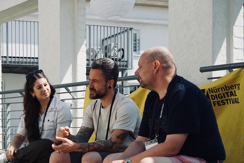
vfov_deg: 18.2
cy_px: 134
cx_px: 58
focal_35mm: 74
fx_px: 502
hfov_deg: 26.9
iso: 100
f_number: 7.1
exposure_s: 1/250
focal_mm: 41
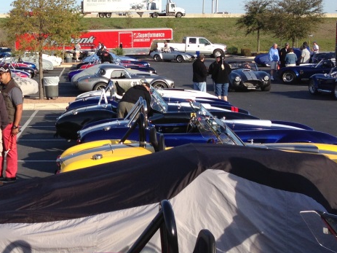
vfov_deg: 20.1
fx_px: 710
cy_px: 106
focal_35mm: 73
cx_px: 3
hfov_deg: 25.4
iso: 50
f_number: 2.4
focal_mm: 4.13
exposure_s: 1/1205
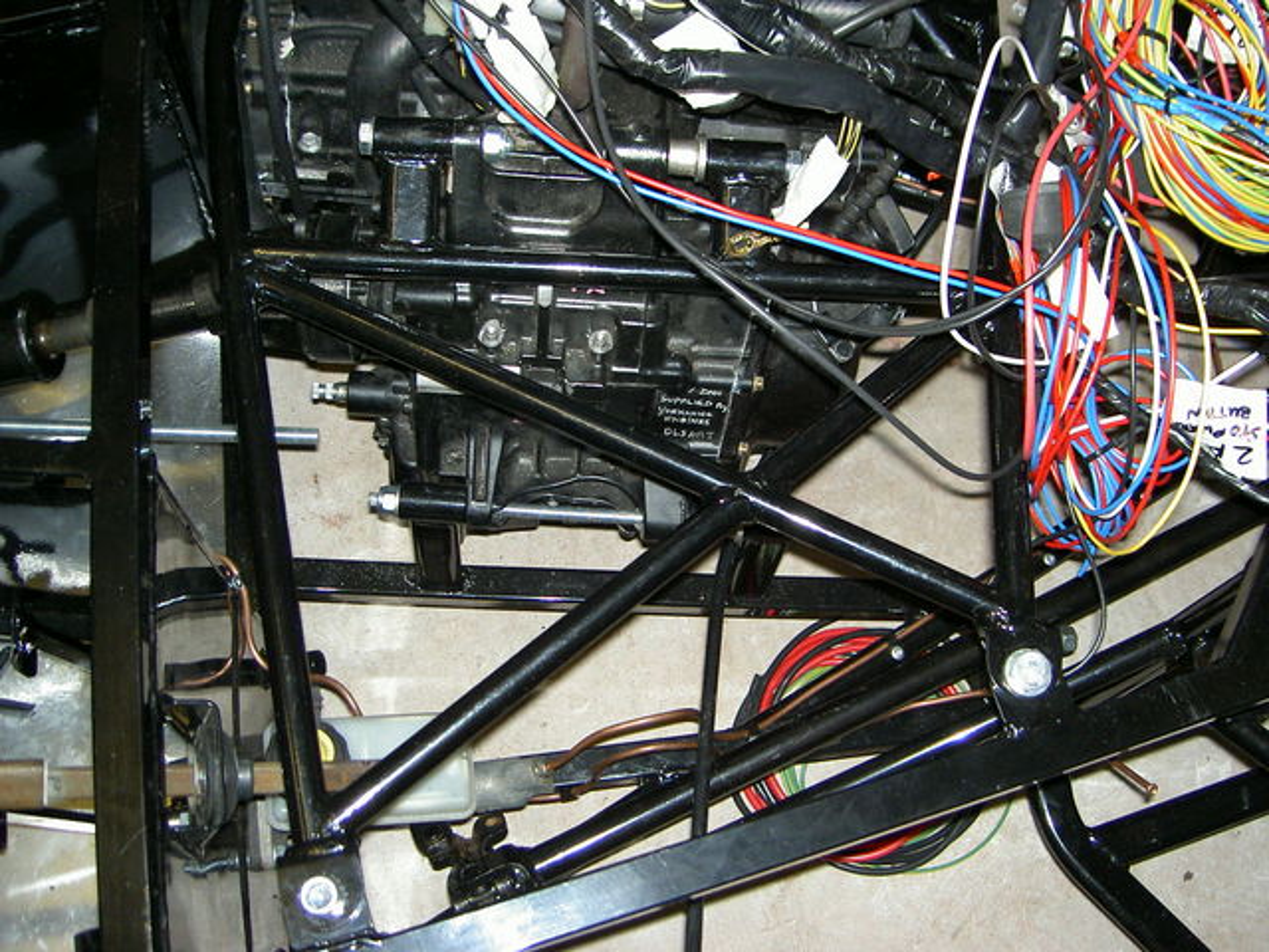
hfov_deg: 47.9
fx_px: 1430
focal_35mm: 39
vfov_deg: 36.8
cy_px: 476
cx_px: 634
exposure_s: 1/59.5
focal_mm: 8
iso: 100
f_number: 2.8
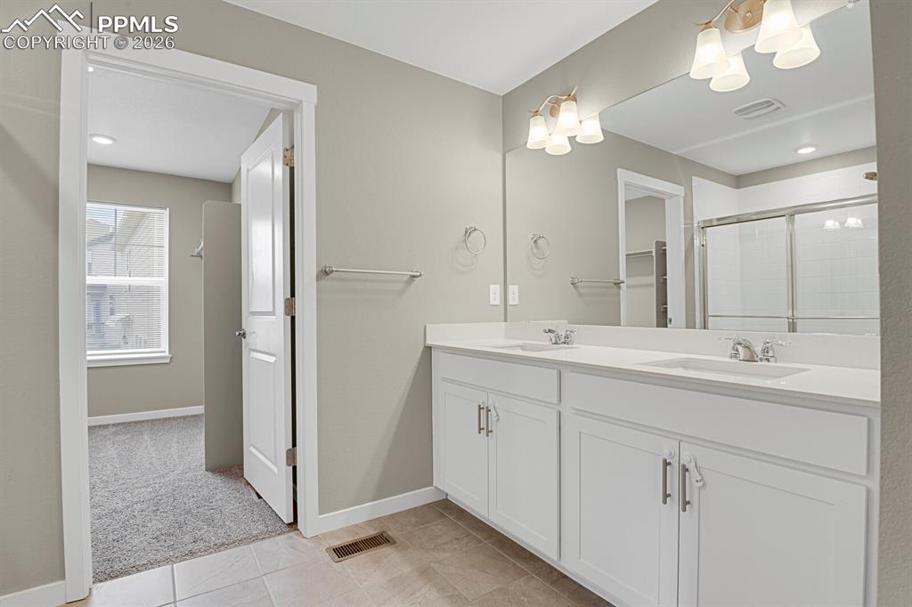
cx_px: 456
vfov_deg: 70.4
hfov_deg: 93.3
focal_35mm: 17
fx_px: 431
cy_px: 304
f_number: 8
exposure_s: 2
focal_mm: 17
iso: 250
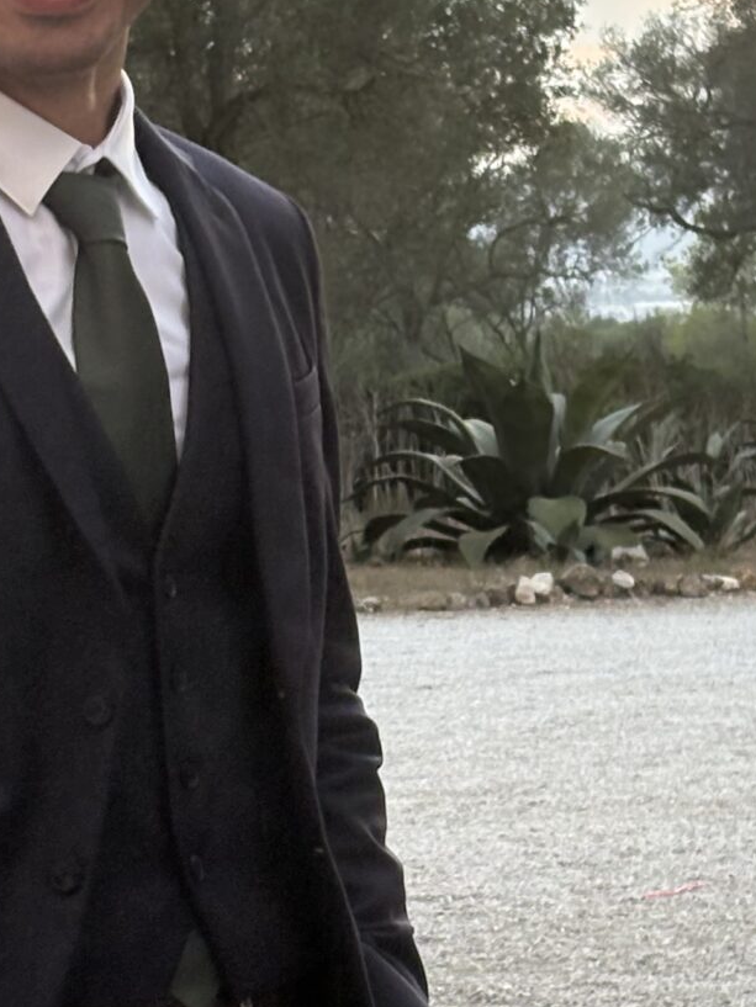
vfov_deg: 12.1
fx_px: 4745
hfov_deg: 9.1
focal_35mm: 163
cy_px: 441
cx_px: 180
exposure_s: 1/167
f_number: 1.6
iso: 100
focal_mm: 5.96
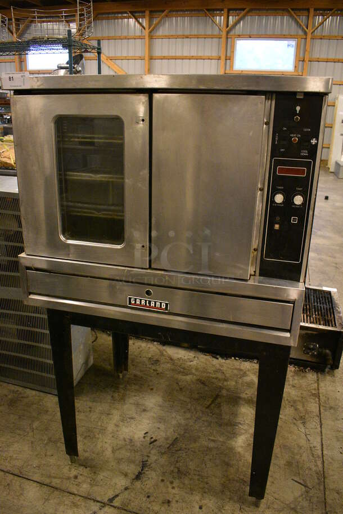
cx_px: 172
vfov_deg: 67.3
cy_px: 257
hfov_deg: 48.0
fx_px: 385
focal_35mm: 27
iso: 5000
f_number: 3.5
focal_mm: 18
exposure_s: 1/125
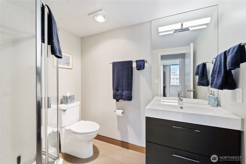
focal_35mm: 14
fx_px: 96
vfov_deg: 81.2
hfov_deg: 104.3
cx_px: 123
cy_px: 82
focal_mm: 14
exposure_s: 1/4
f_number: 8
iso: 200
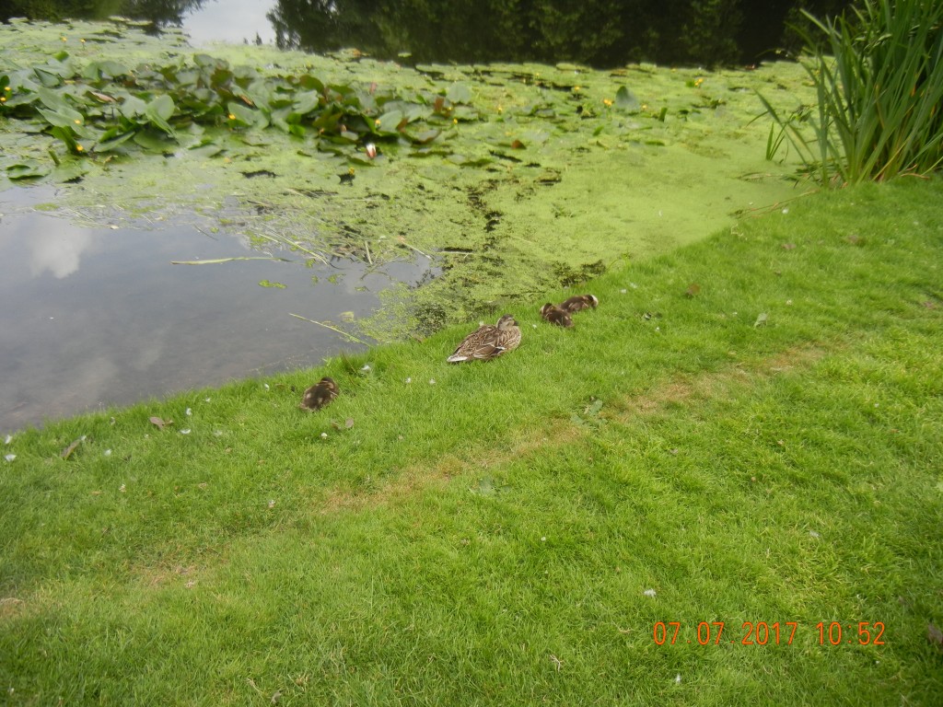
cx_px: 472
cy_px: 354
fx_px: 817
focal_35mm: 30
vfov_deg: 46.8
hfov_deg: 60.0
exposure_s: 1/350
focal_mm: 5.4
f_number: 3.5
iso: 160
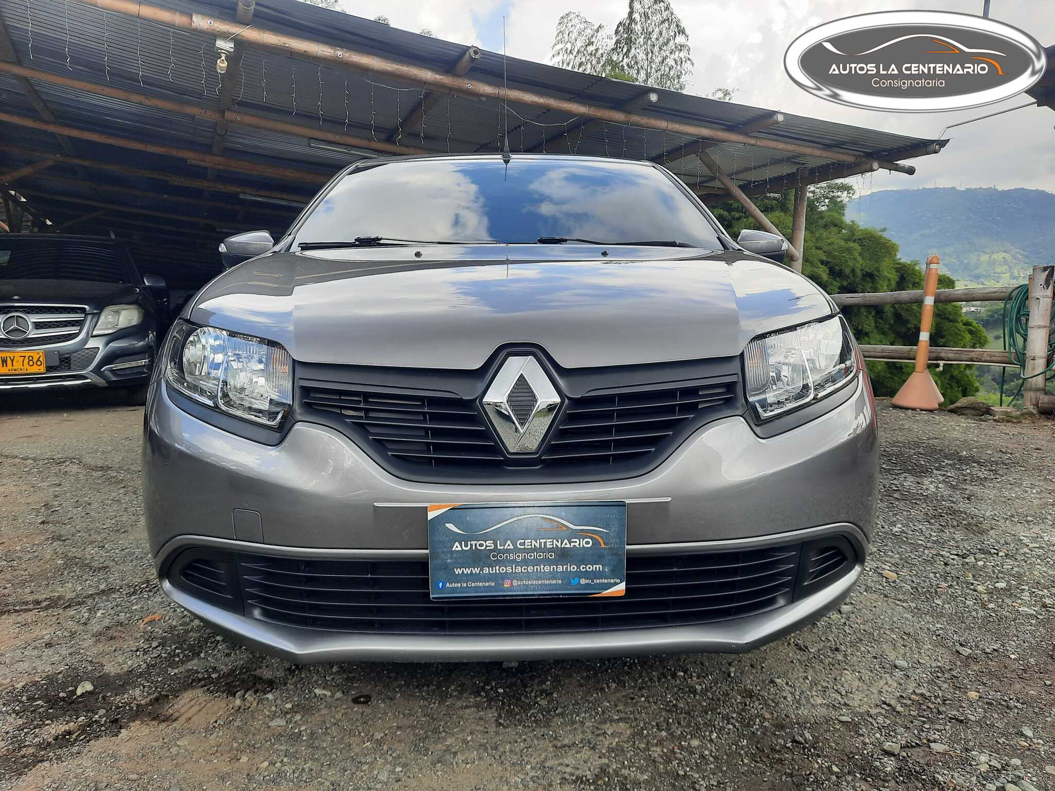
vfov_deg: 54.9
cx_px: 528
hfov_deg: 69.4
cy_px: 396
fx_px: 762
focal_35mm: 25
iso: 32
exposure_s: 1/286
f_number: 2
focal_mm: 4.6
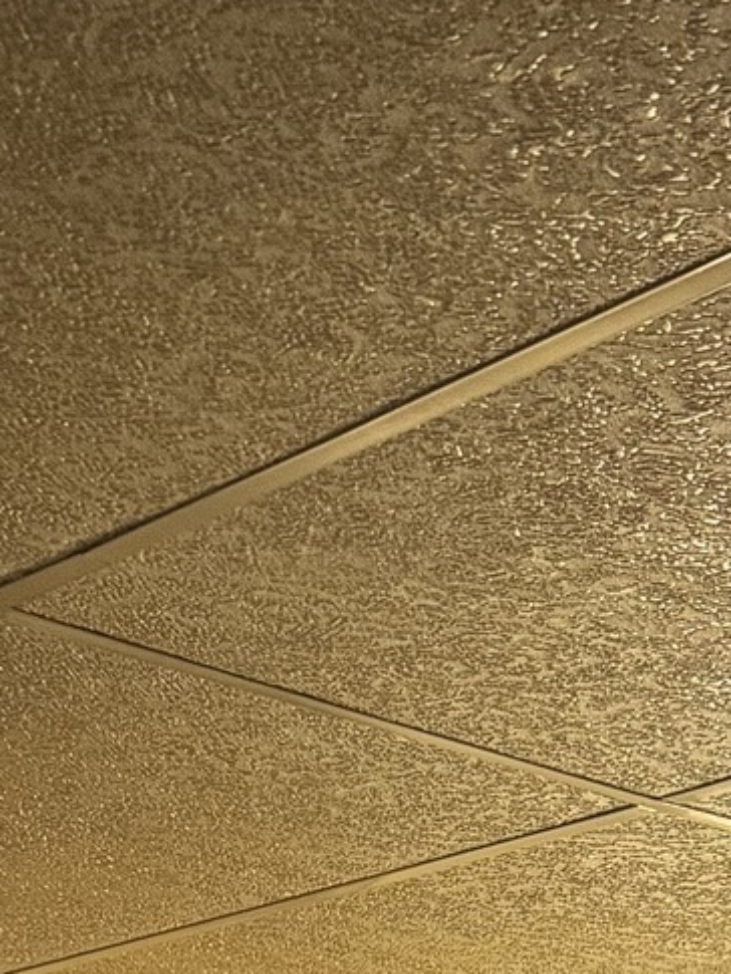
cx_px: 1143
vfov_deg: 13.5
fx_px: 3208
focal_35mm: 114
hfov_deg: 12.3
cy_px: 2195
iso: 500
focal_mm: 6.76
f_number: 1.78
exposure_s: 1/60
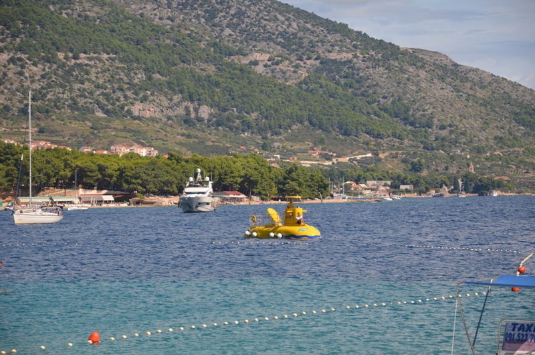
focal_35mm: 158
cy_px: 178
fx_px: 2336
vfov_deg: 8.7
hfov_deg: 13.1
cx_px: 268
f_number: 8
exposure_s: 1/250
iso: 140
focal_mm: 105
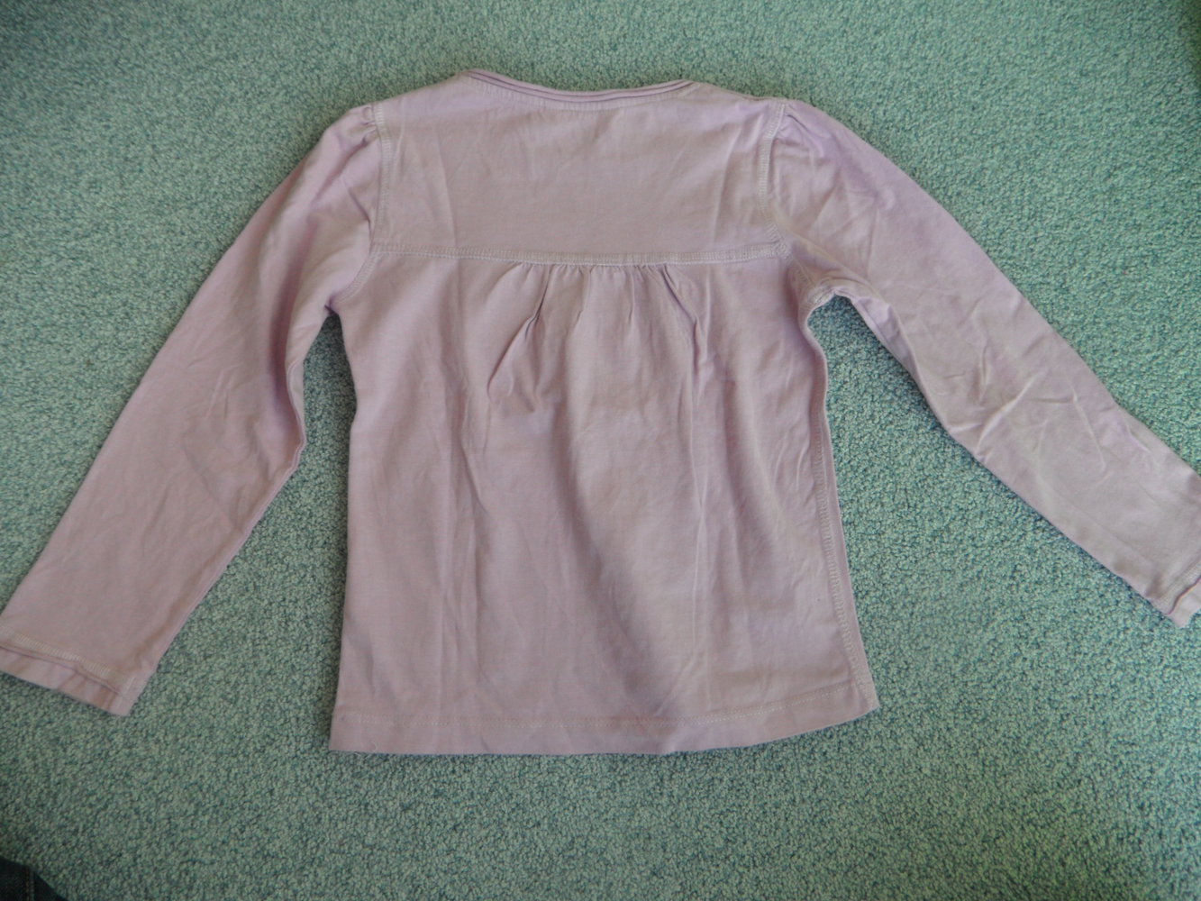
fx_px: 833
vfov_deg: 56.8
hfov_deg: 71.6
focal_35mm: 24
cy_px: 450
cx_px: 600
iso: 80
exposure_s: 1/45
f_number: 2.9
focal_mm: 4.1
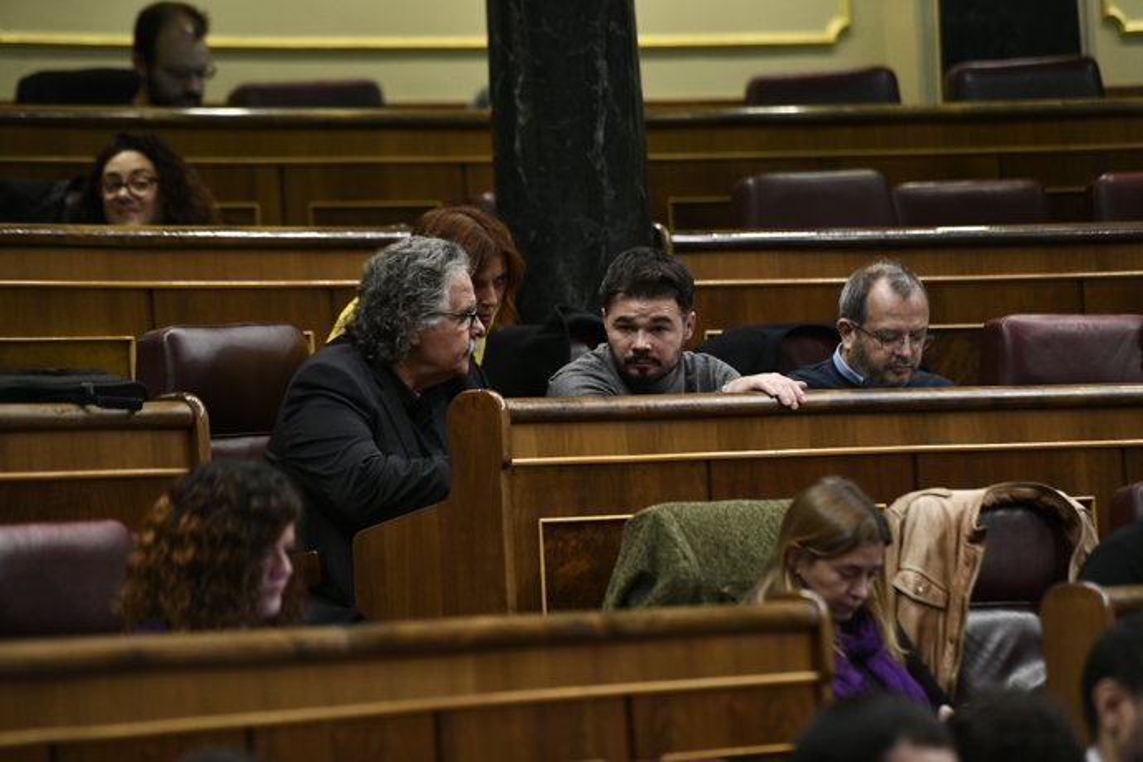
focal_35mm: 200
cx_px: 572
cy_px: 381
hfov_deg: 10.3
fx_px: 6350
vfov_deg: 6.9
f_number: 2.8
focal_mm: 200
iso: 2500
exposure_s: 1/320
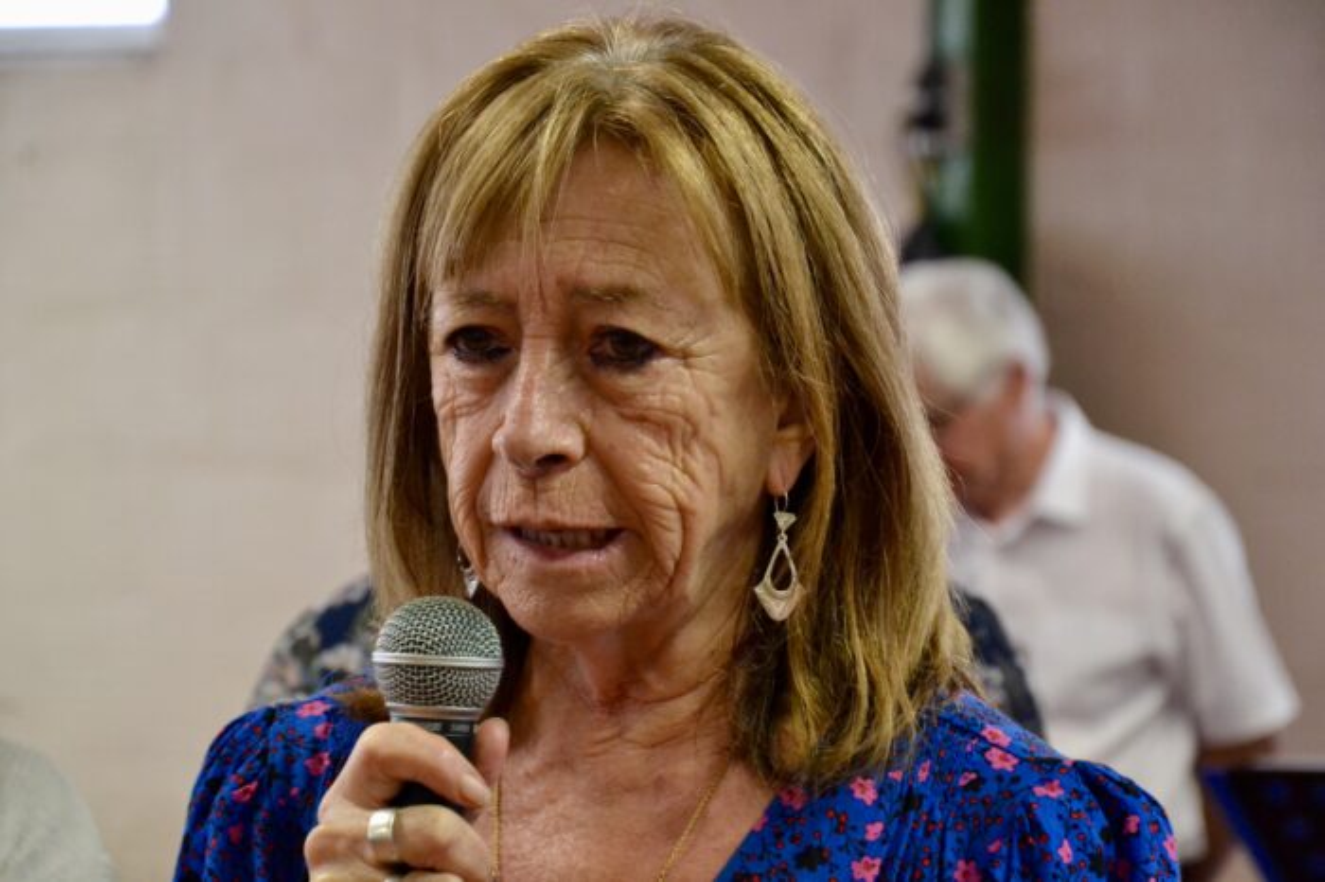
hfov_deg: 13.0
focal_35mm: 158
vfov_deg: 8.7
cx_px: 662
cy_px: 441
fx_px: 5794
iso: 2500
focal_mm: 105
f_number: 5.6
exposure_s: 1/60
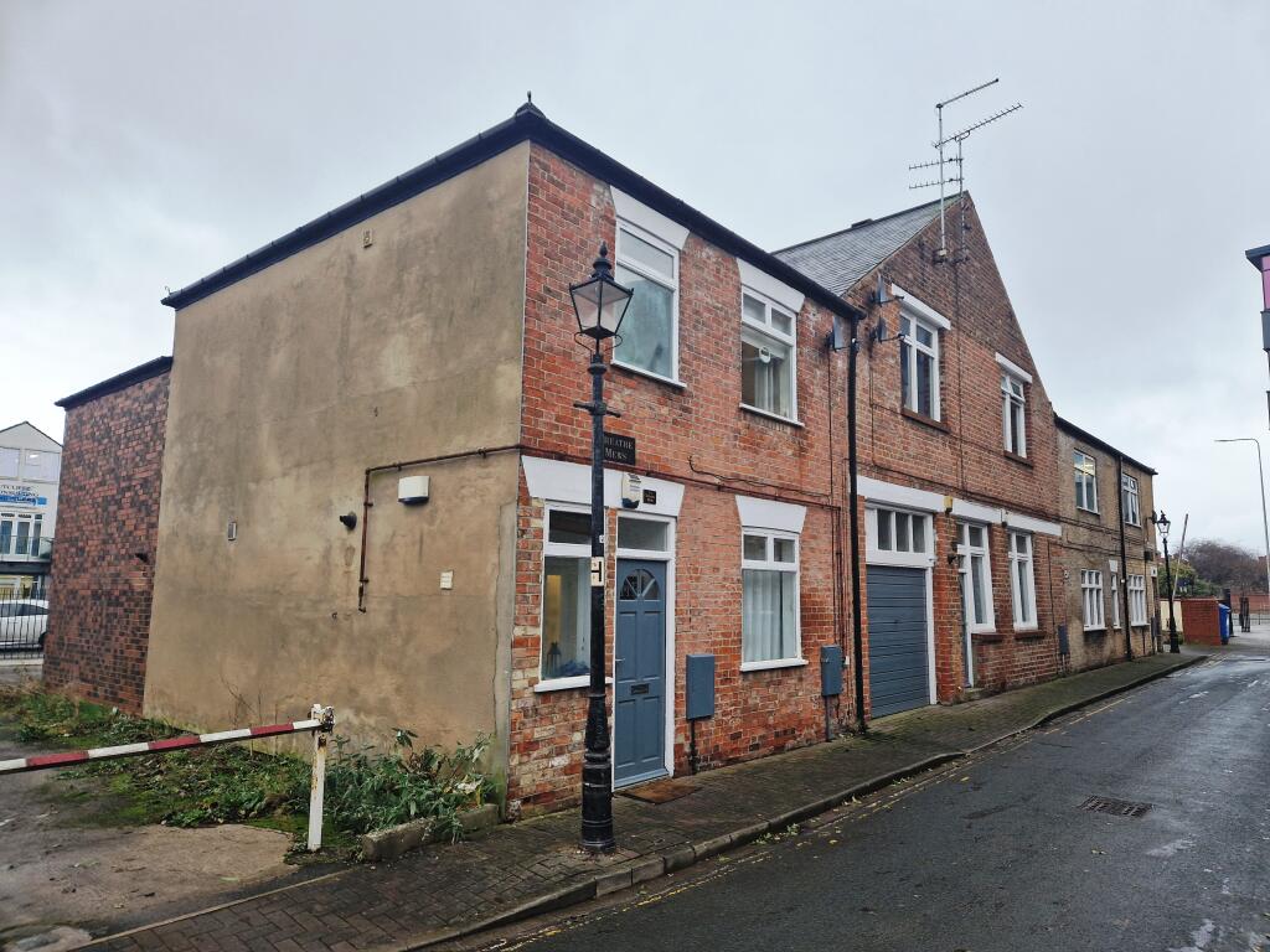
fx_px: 844
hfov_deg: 73.9
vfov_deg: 58.9
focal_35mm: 23
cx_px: 635
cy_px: 476
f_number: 1.8
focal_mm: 5.4
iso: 100
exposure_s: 1/180
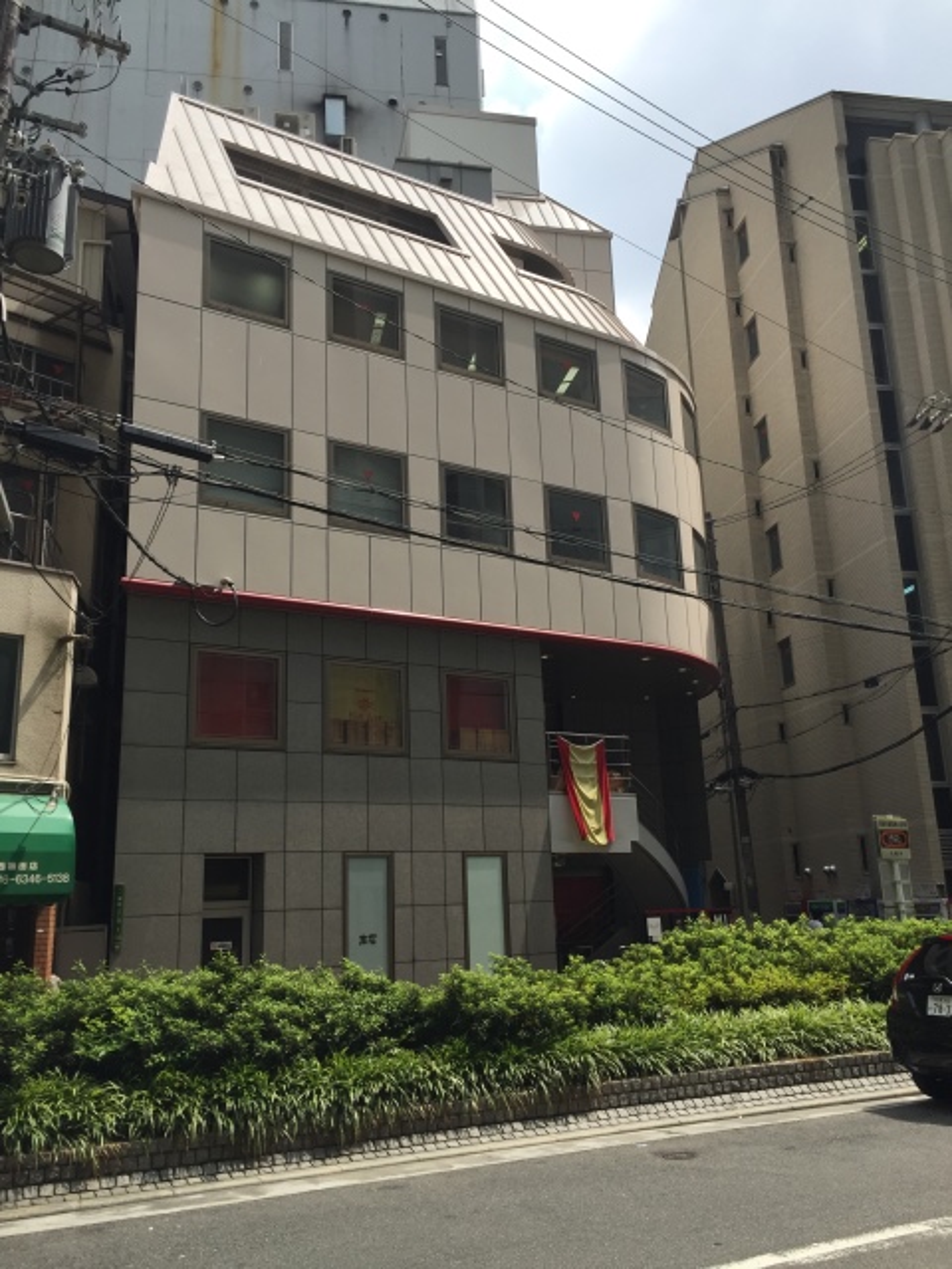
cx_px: 476
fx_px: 1063
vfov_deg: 61.7
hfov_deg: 48.2
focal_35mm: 29
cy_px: 634
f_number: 2.2
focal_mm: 4.15
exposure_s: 1/1236
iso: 32
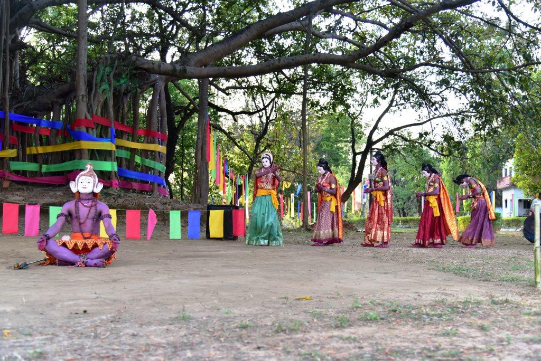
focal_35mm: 38
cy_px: 180
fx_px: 571
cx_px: 270
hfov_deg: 50.7
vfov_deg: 35.1
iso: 800
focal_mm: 38
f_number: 4
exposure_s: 1/250
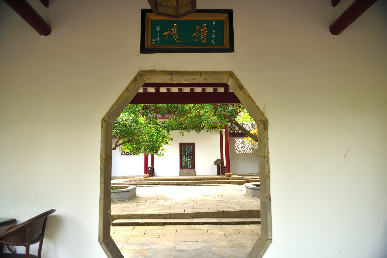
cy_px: 129
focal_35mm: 26
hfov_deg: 69.4
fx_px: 280
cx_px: 194
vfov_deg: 49.6
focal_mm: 26
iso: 100
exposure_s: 1/125
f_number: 3.5
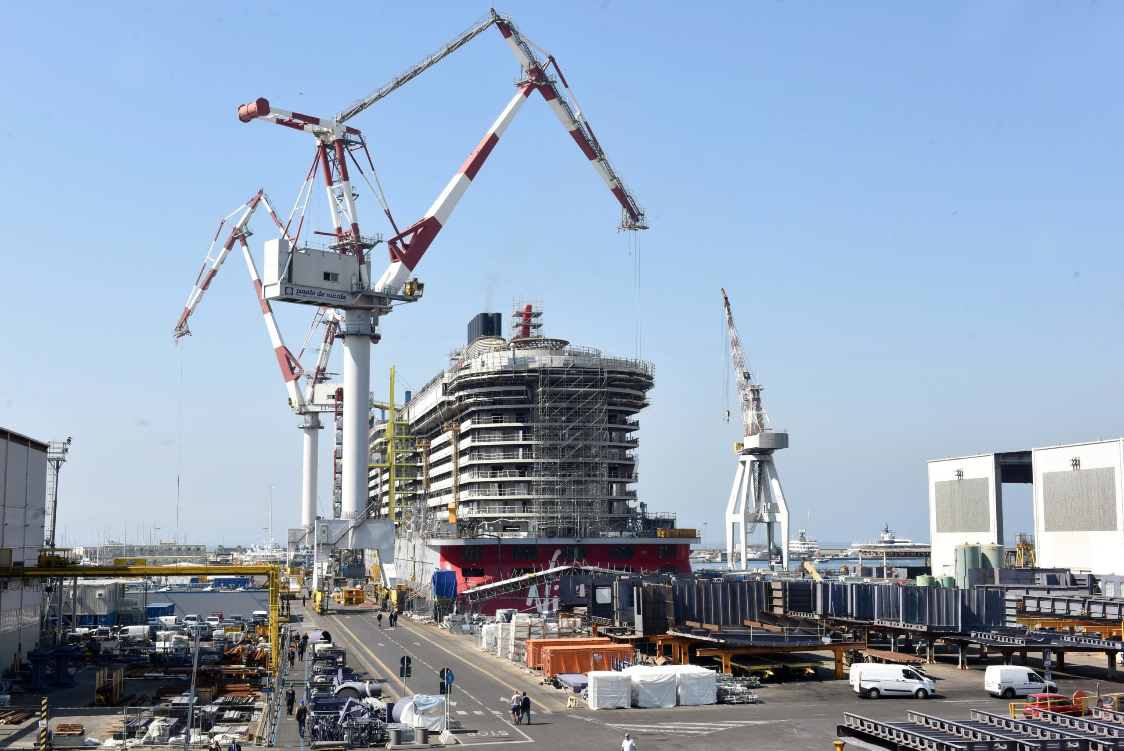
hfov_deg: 41.1
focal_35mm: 48
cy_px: 376
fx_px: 1499
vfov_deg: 28.1
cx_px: 562
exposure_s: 1/320
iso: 400
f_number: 11
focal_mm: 48
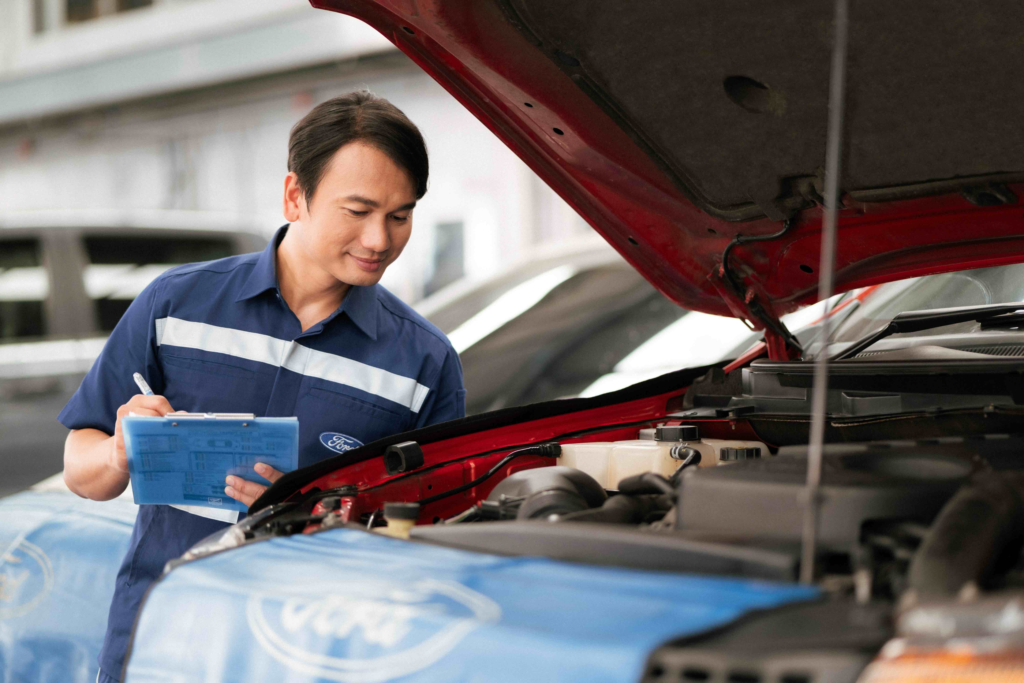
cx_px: 512
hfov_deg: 23.9
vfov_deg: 16.1
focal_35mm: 85
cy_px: 342
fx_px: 2418
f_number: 1.8
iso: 320
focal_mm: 85
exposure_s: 1/125
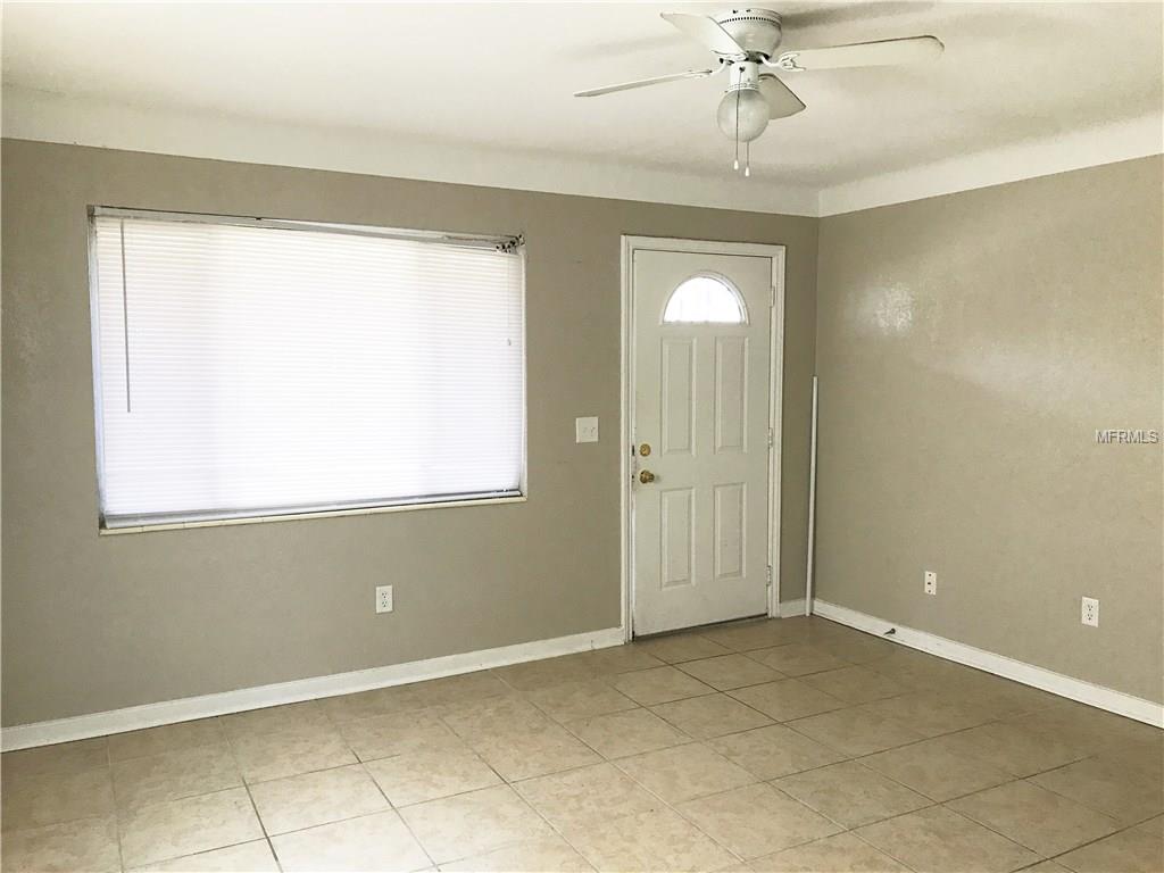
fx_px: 942
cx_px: 582
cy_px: 436
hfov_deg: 63.4
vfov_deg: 49.7
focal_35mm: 28
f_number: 1.8
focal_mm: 3.99
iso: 25
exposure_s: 1/40
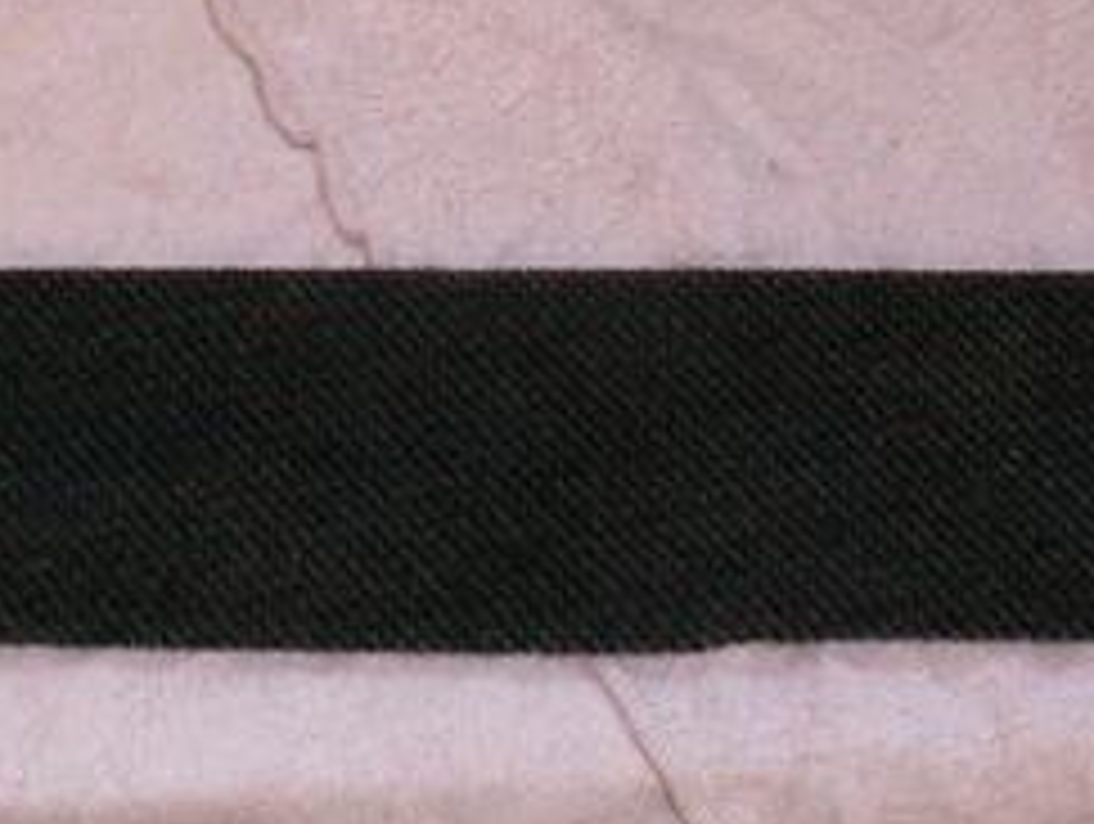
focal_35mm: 92
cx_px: 383
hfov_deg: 21.2
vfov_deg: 16.1
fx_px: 2912
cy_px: 410
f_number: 2.8
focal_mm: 5.86
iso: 160
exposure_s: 1/40
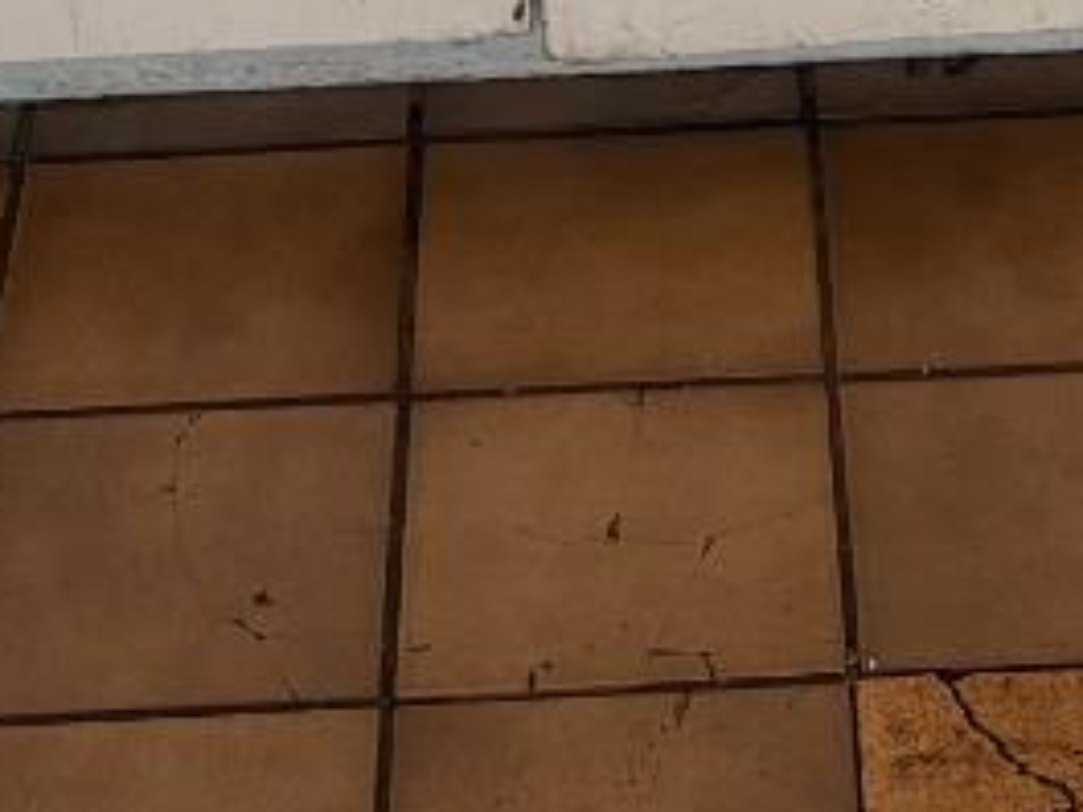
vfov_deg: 8.8
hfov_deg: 13.3
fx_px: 4630
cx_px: 849
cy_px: -1314
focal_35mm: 148
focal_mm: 5.96
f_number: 1.6
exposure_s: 1/106
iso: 125
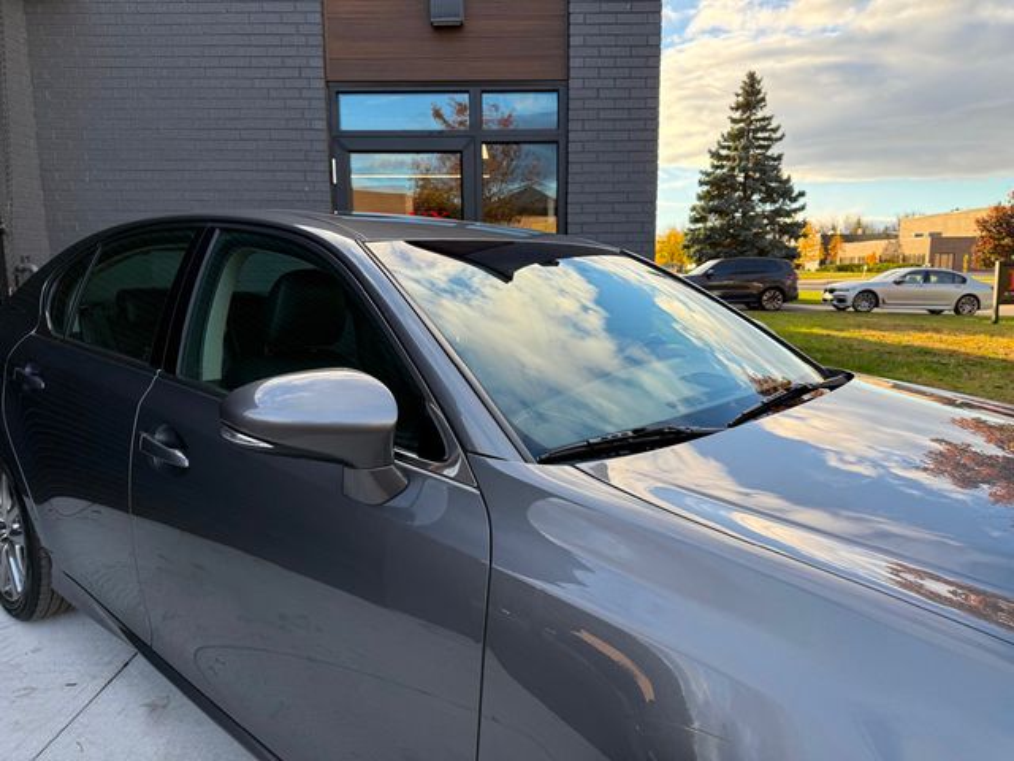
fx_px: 703
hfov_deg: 71.6
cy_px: 380
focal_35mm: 24
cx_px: 507
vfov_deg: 56.8
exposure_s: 1/765
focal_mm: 6.76
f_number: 1.78
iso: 100
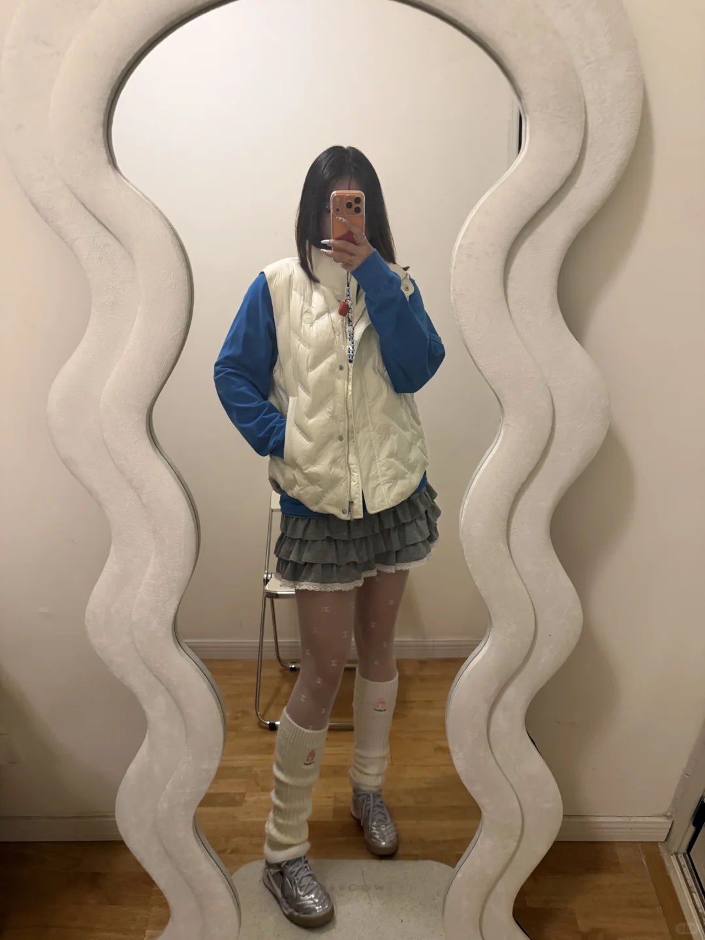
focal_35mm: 24
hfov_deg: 56.8
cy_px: 470
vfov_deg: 71.6
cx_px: 352
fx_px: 652
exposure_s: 1/50
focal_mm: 6.76
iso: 500
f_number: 1.78
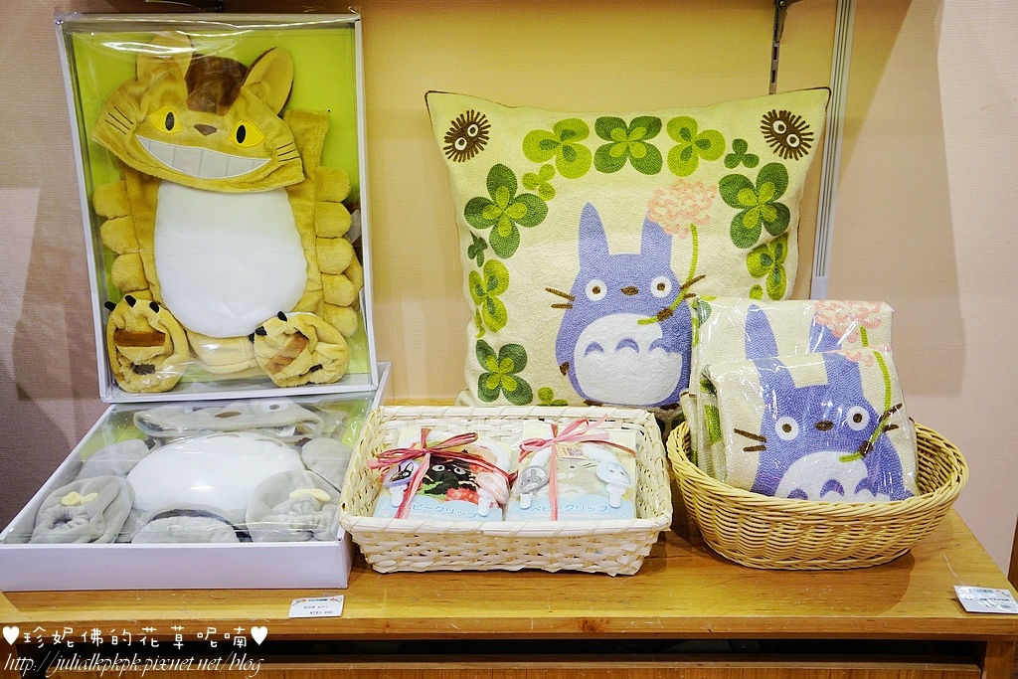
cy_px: 340
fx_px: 1060
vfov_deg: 35.5
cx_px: 509
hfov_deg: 51.3
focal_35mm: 38
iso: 400
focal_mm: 25
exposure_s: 1/60
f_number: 4.5
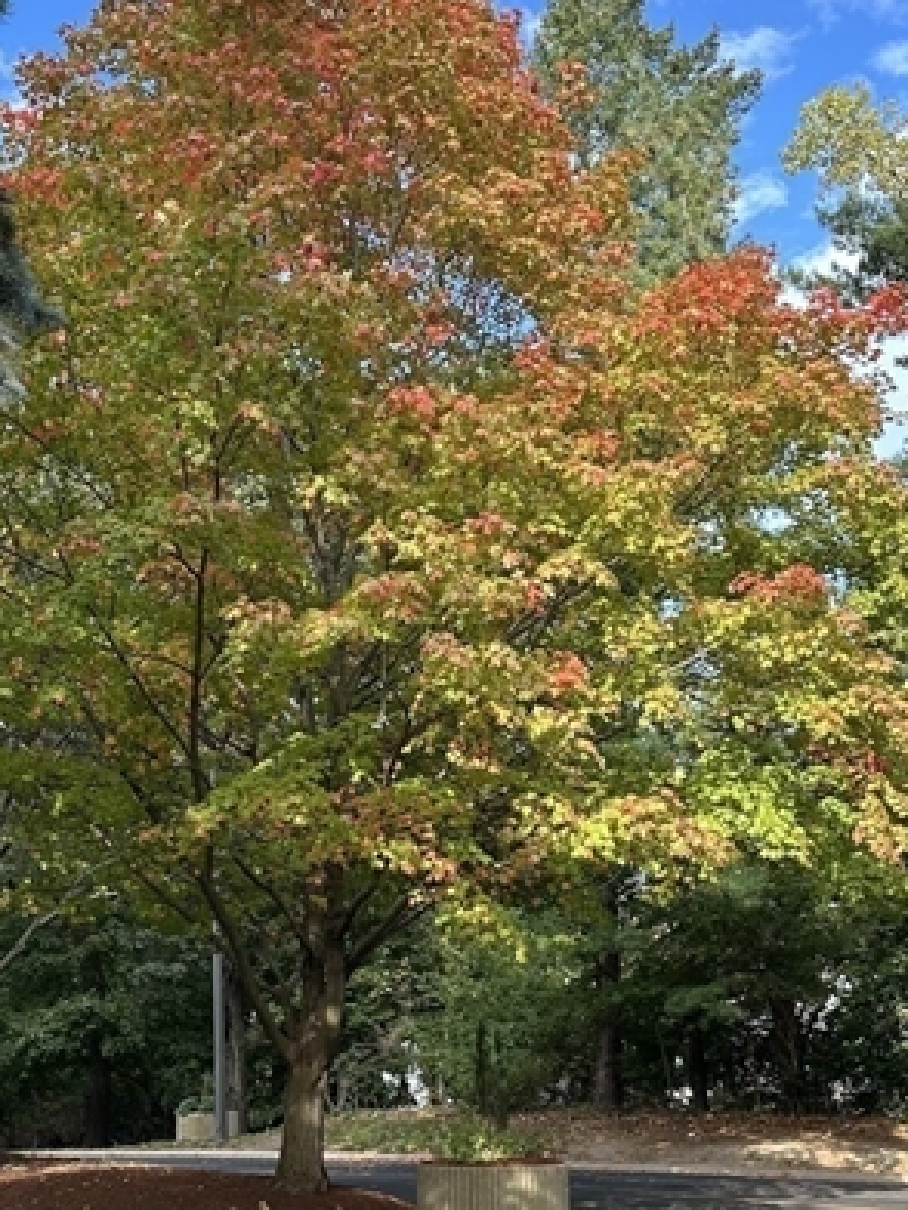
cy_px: 908
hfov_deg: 30.8
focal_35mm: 47
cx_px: 392
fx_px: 1644
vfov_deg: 39.3
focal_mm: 6.86
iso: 80
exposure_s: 1/508
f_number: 1.78
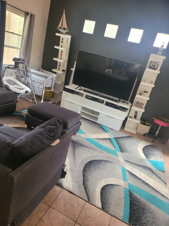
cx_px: 84
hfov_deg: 53.1
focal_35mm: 26
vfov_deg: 67.3
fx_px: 169
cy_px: 113
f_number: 1.8
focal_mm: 5
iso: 250
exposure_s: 1/59
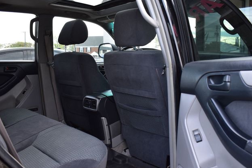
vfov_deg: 35.9
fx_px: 259
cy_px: 85
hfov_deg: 51.9
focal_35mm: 37
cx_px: 123
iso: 400
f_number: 7.1
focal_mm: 24
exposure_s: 1/40
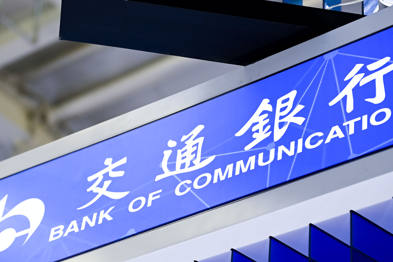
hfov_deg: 16.6
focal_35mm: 123
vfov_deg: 11.1
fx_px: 1343
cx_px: 164
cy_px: 138
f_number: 2.8
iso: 1000
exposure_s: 1/1000
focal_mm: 70
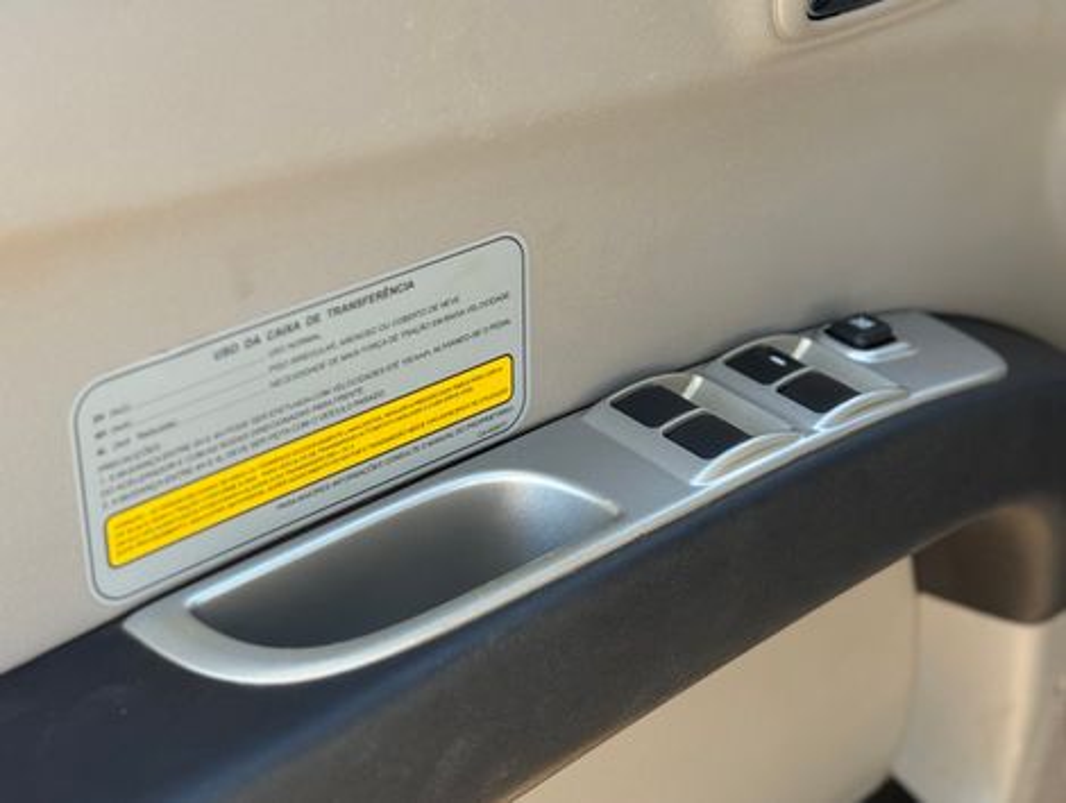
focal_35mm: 48
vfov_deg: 30.3
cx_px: 533
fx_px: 1480
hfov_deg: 39.6
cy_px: 402
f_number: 1.78
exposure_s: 1/287
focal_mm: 6.76
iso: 100
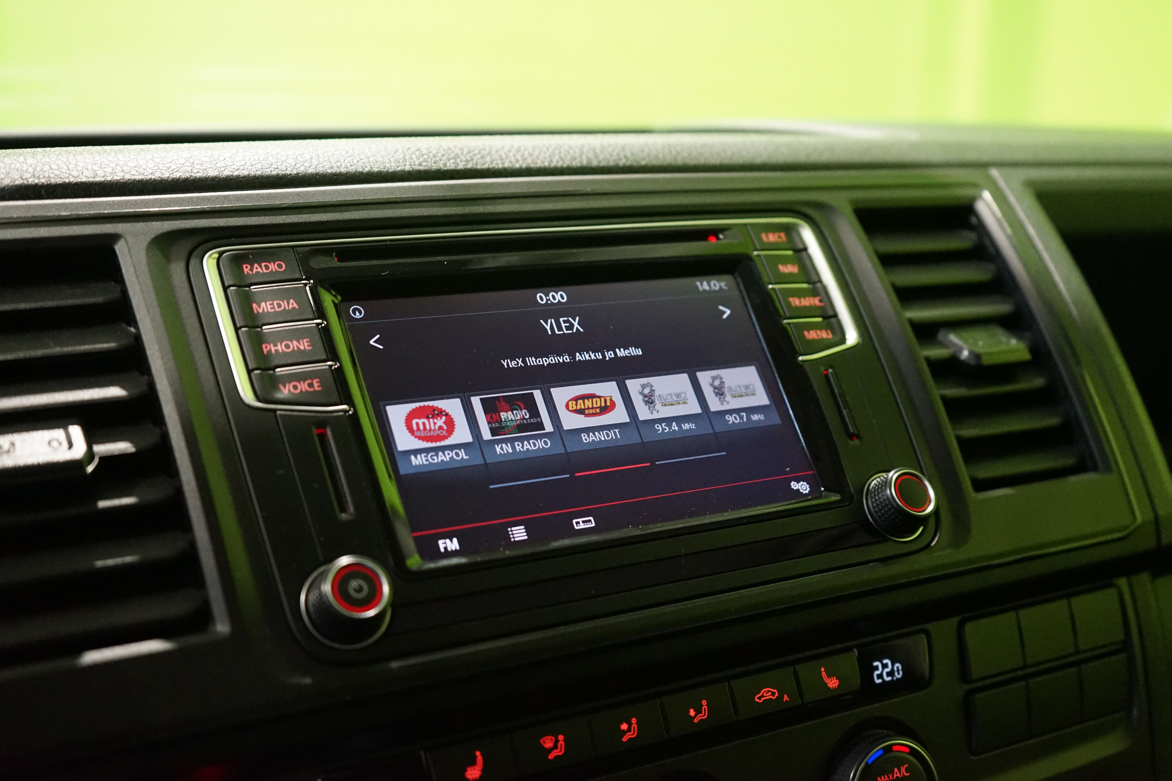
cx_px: 586
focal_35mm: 40
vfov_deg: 33.4
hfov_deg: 48.5
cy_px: 390
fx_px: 1302
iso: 6400
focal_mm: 40
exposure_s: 1/100
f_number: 4
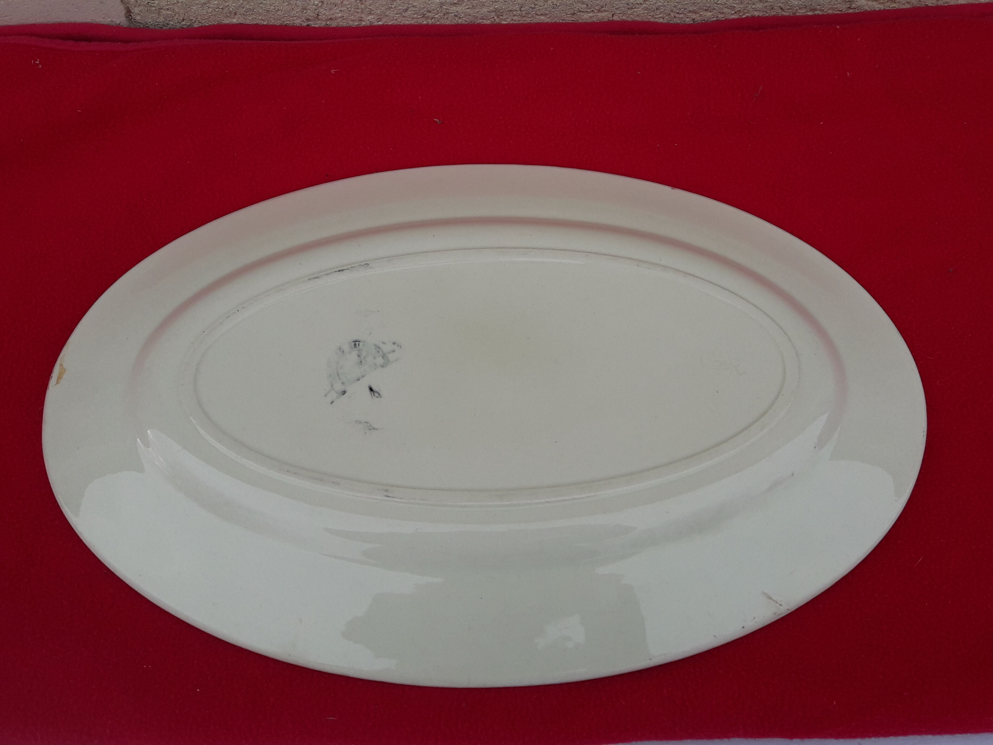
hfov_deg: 63.4
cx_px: 496
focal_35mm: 28
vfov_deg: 49.7
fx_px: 803
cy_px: 372
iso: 40
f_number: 1.9
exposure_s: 1/752
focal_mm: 3.7
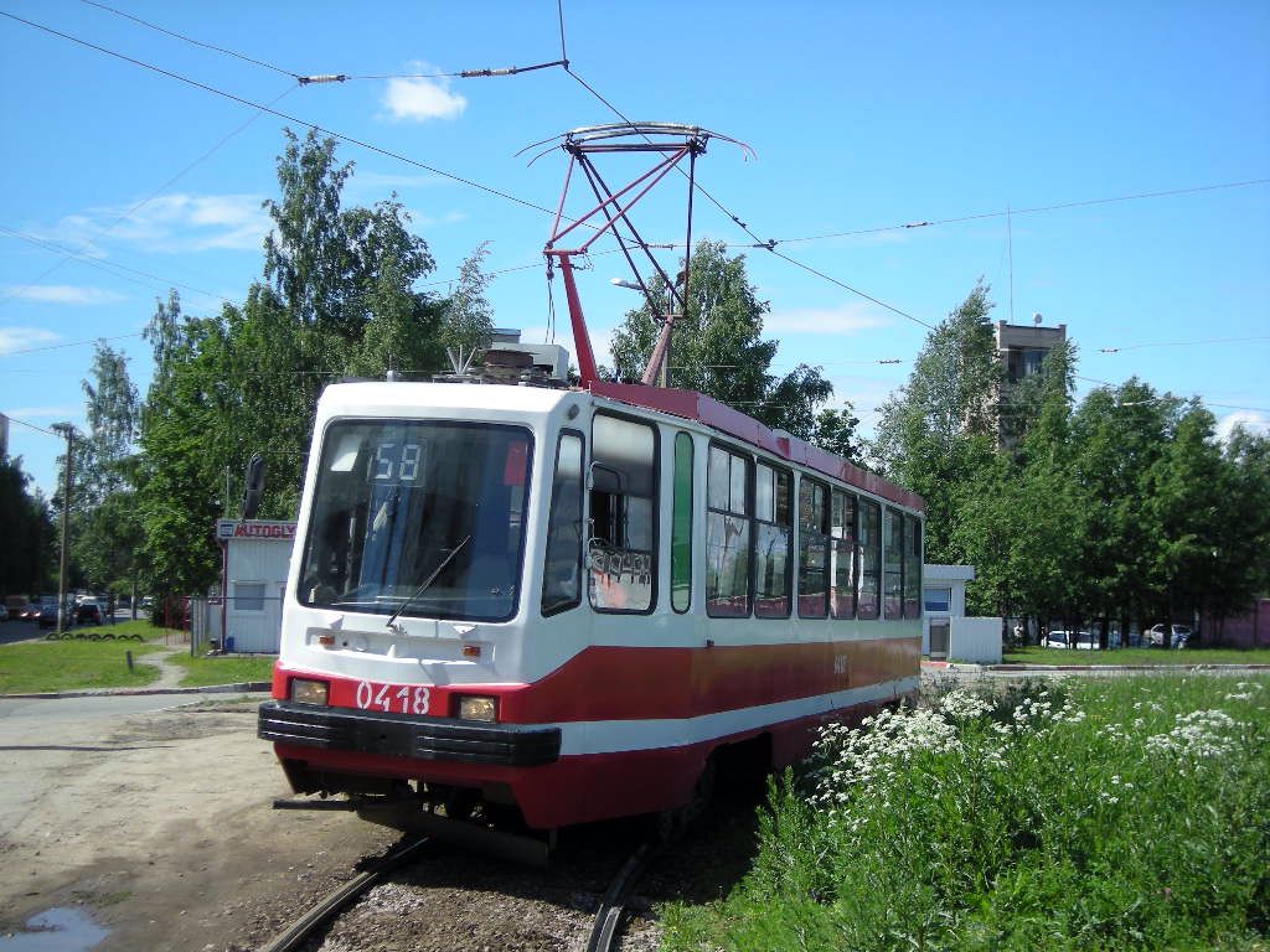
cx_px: 635
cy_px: 476
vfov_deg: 29.7
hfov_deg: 38.9
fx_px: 1798
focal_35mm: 49
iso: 50
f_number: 6.4
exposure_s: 1/155
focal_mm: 7.9
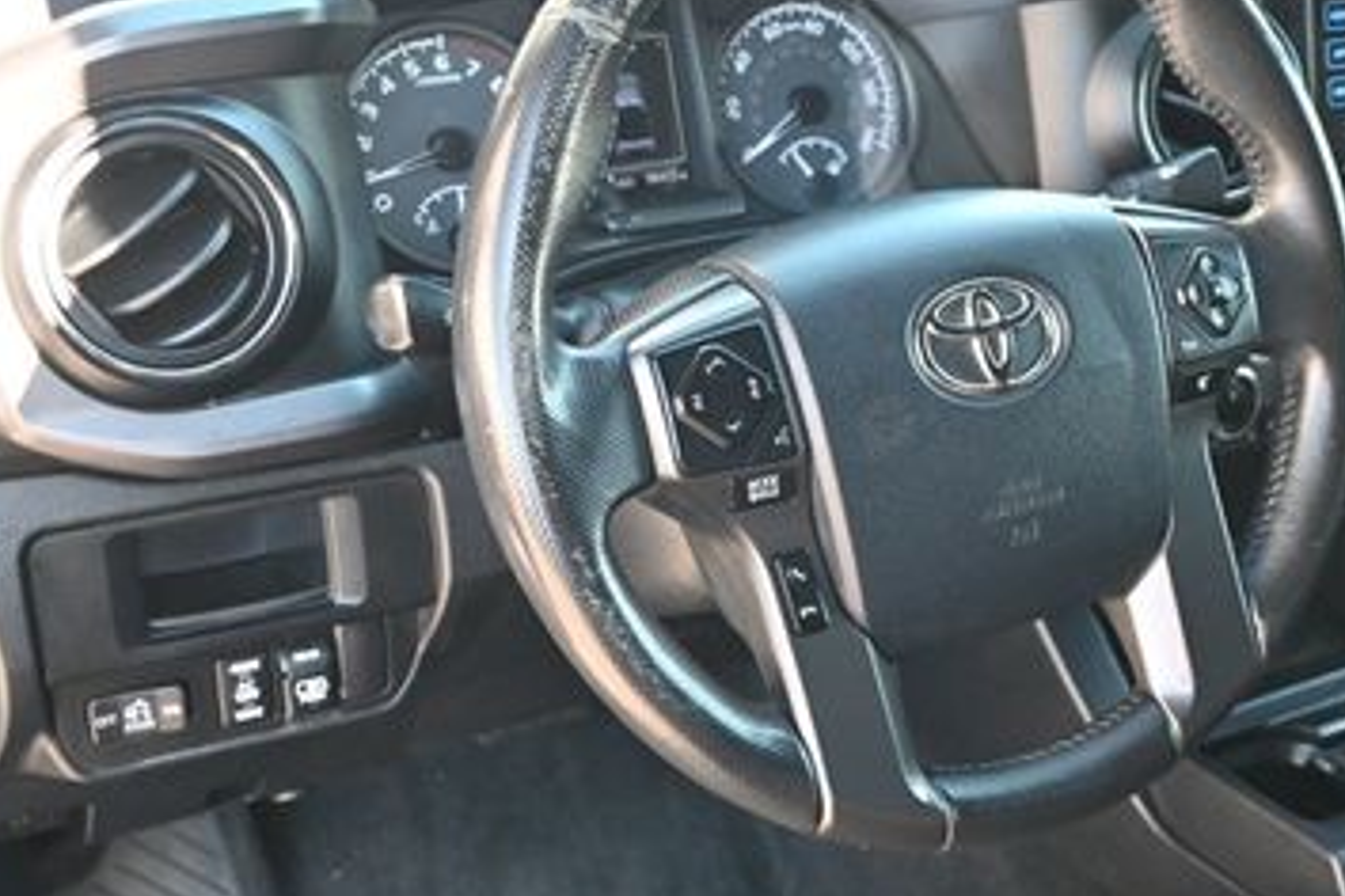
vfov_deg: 23.8
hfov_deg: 34.4
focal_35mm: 57
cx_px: 995
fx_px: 2126
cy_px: 535
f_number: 4
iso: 900
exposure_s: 1/125
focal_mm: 21
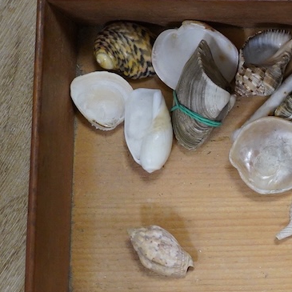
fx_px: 1126
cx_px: 436
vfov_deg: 14.8
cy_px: 188
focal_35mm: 118
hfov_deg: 13.9
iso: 2500
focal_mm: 30
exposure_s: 1/250
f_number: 3.5
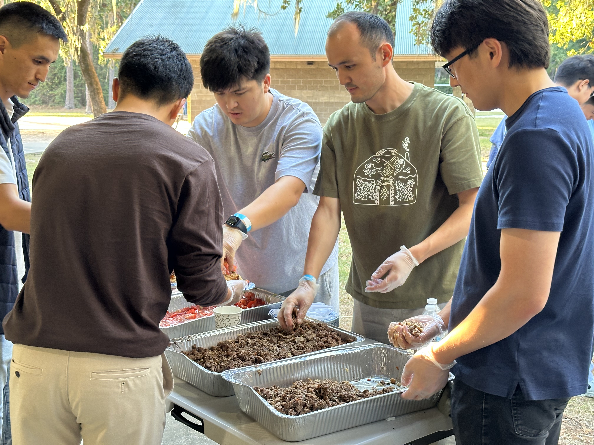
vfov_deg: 30.3
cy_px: 222
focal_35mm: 48
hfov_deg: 39.7
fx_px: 824
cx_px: 297
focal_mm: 6.86
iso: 125
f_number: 1.78
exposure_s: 1/60
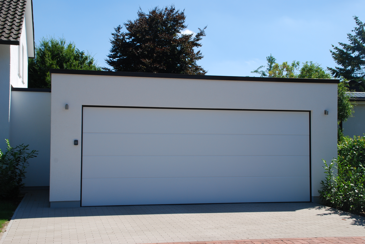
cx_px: 182
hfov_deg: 37.8
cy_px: 122
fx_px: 533
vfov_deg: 25.8
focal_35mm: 52
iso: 160
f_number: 10
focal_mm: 35
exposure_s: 1/250
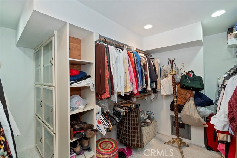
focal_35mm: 15
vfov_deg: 77.4
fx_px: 99
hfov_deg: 100.4
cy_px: 79
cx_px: 118
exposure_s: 1/30
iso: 400
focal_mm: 10
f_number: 8
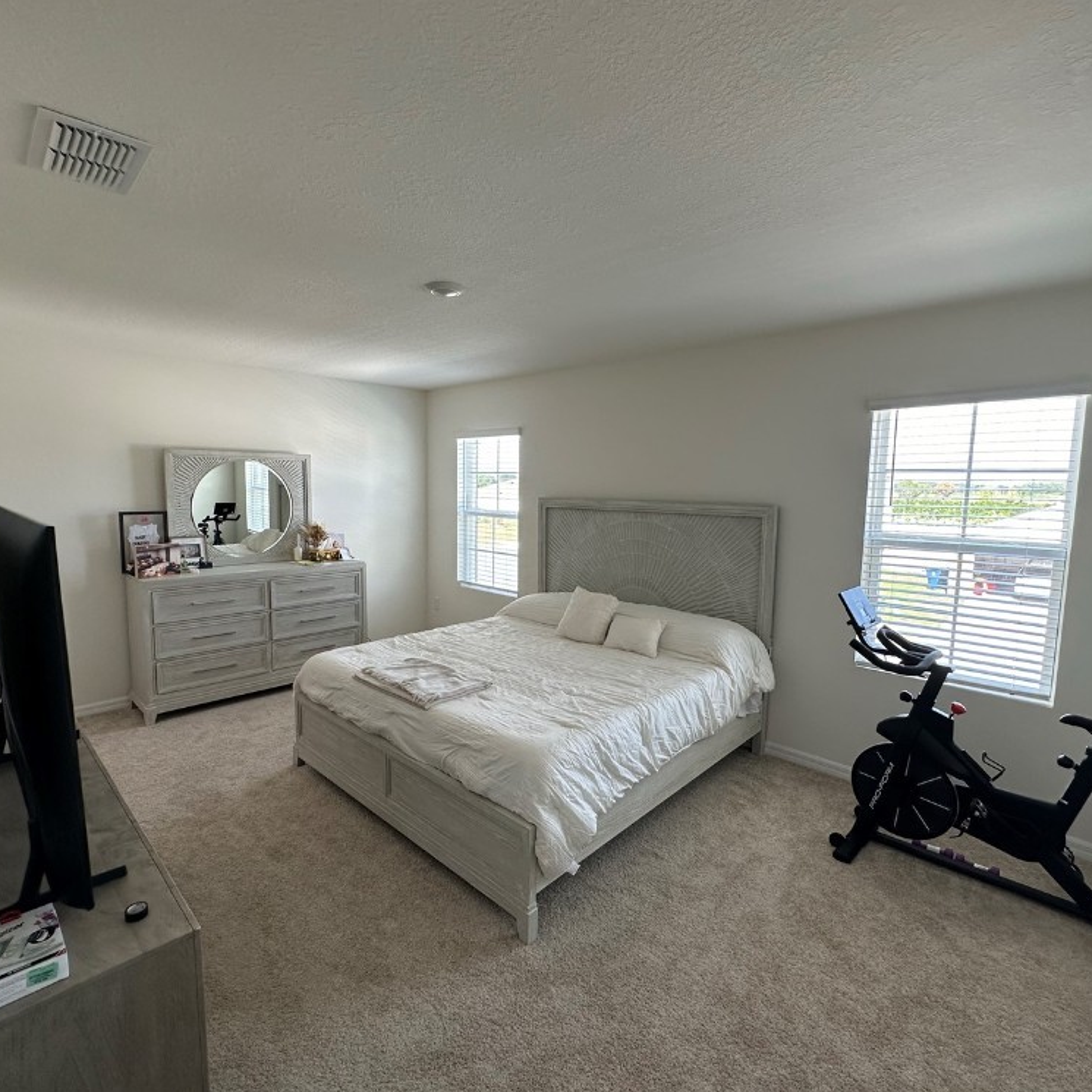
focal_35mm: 17
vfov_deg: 84.0
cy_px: 548
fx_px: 607
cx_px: 547
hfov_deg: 84.0
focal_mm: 2.22
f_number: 2.2
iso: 125
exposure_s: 1/120
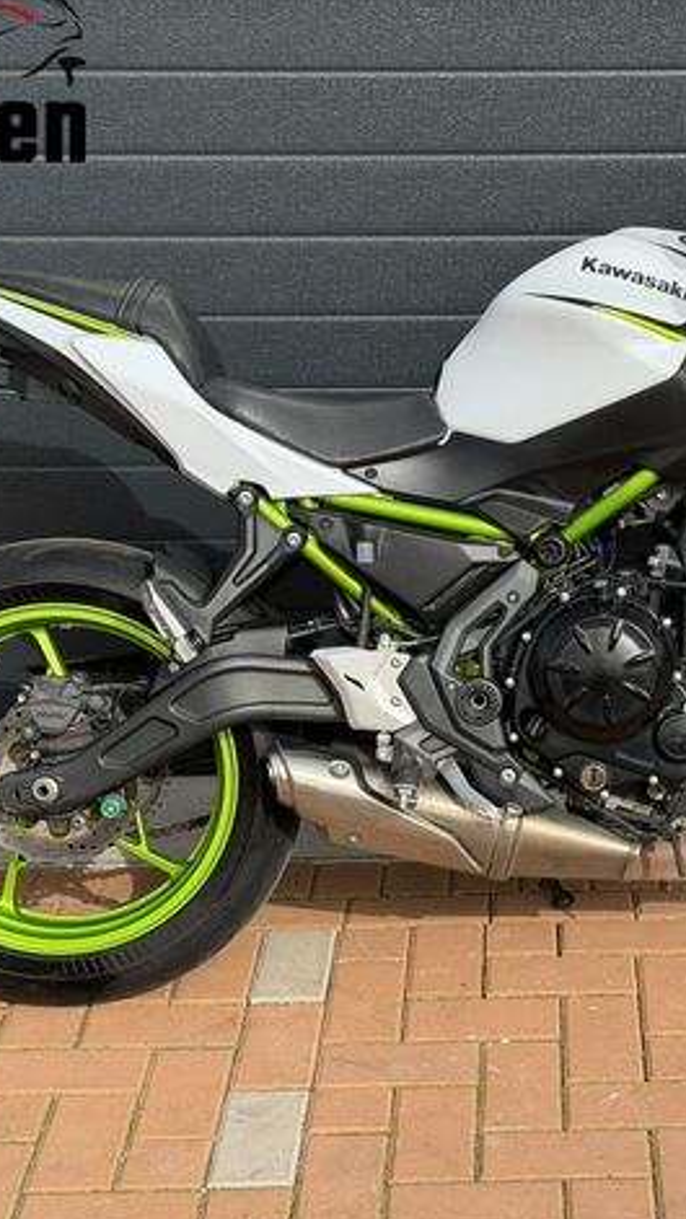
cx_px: 582
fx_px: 2296
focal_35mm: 71
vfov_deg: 29.7
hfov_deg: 16.8
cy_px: 611
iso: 100
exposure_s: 1/3534
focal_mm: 6.76
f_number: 1.78
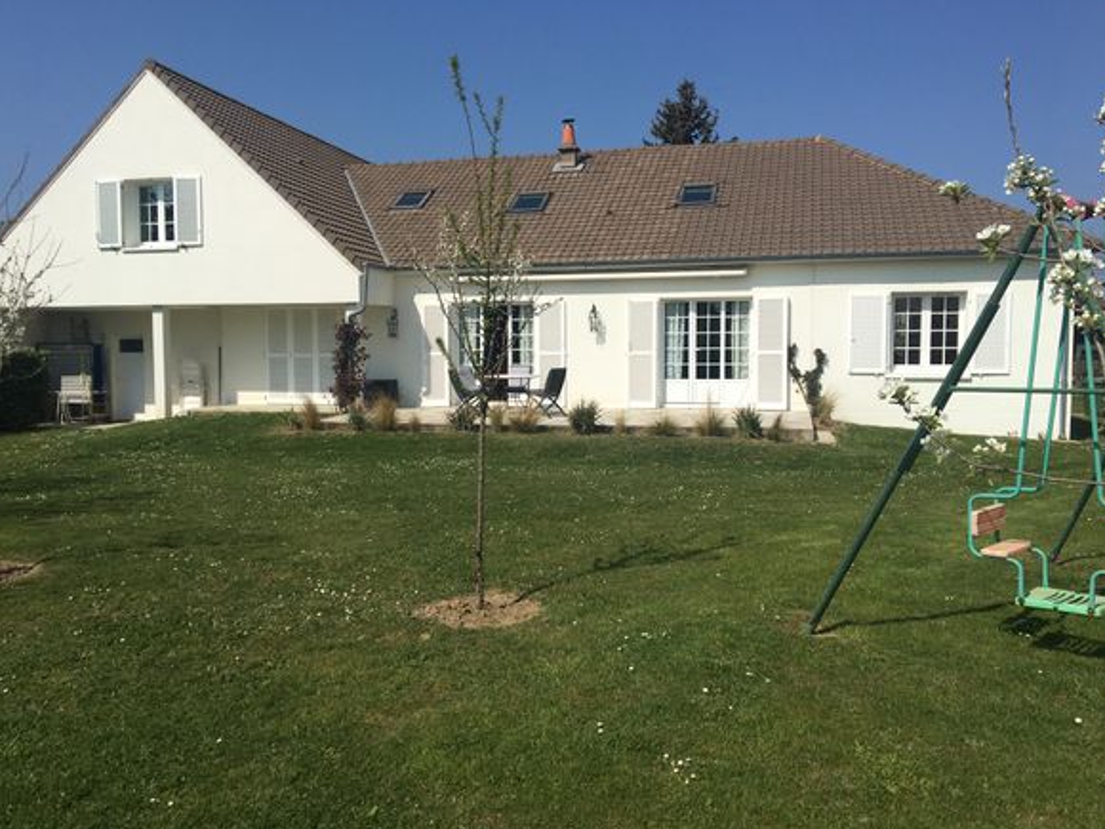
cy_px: 410
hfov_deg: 60.0
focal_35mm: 30
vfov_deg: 46.8
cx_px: 541
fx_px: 958
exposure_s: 1/3663
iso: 25
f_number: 2.2
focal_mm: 4.15
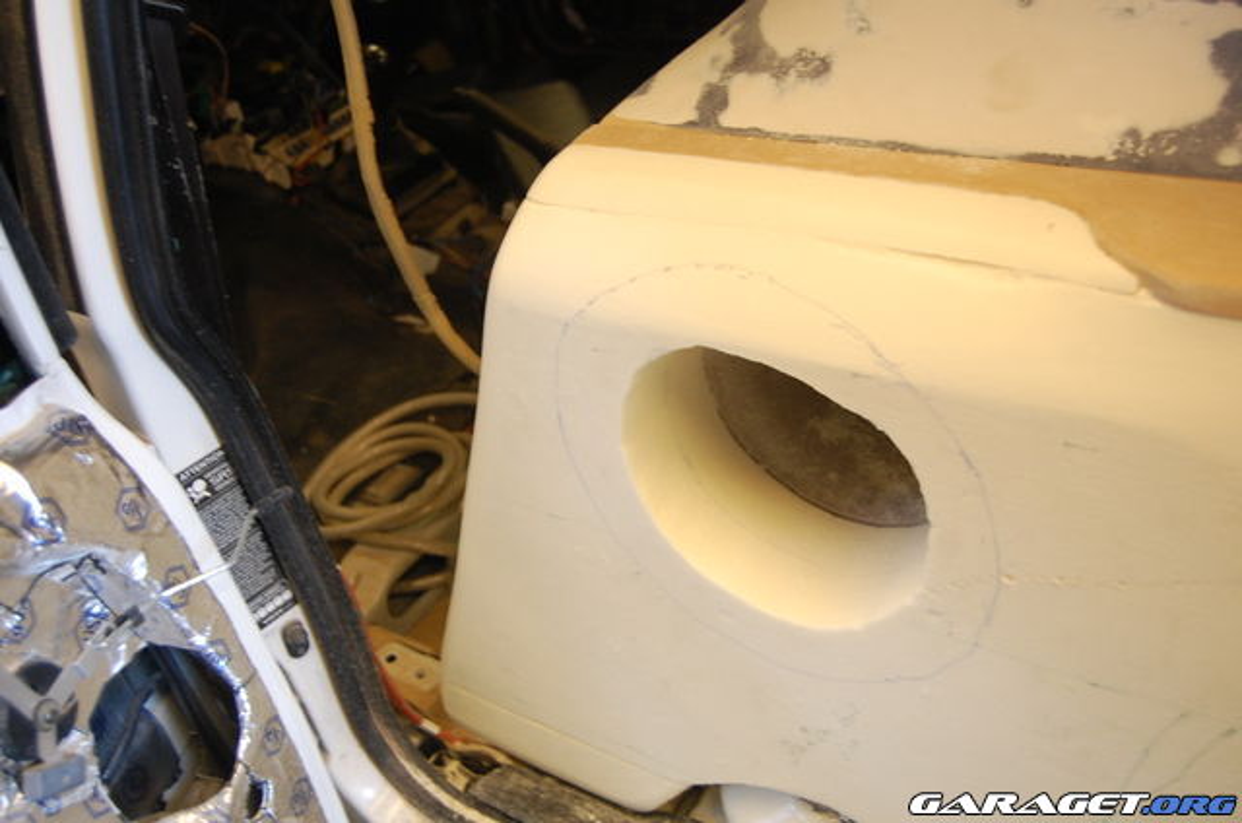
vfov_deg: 34.1
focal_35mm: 39
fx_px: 1343
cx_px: 621
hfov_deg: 49.6
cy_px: 412
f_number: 4
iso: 800
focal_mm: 26
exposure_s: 1/15
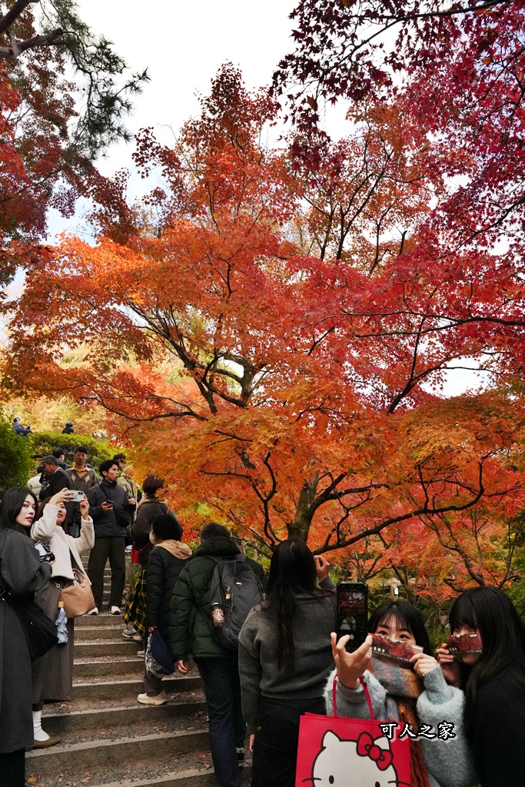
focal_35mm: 24
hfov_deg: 53.1
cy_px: 394
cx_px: 262
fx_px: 525
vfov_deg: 73.7
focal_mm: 24
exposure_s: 1/3200
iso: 5000
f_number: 5.6
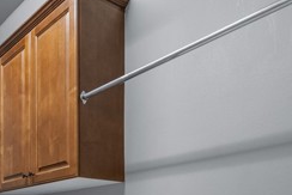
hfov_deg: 43.9
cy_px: 228
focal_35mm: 42
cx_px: 53
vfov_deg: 28.3
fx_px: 341
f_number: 8
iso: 2000
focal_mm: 16
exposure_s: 1/15
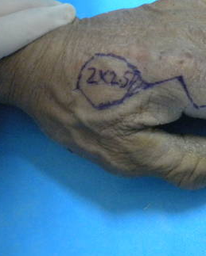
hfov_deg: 22.6
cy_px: 95
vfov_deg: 28.2
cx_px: 152
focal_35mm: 67
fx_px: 510
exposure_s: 1/8.3
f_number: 3.5
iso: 800
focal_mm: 6.6
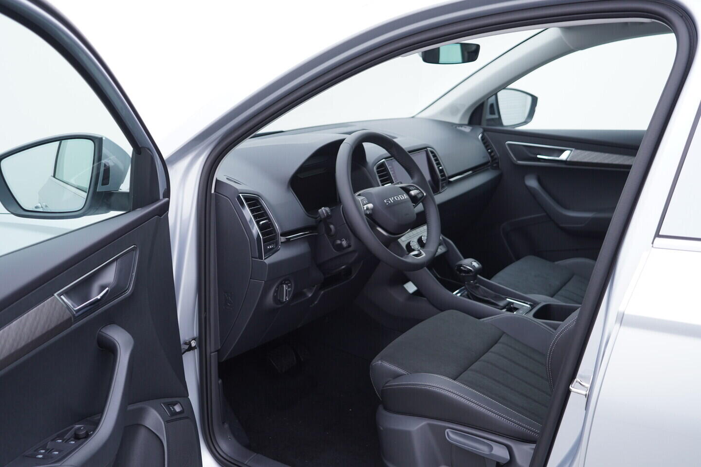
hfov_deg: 53.1
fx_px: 701
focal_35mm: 36
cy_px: 234
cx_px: 350
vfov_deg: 36.9
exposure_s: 1/50
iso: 125
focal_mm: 24
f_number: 3.2
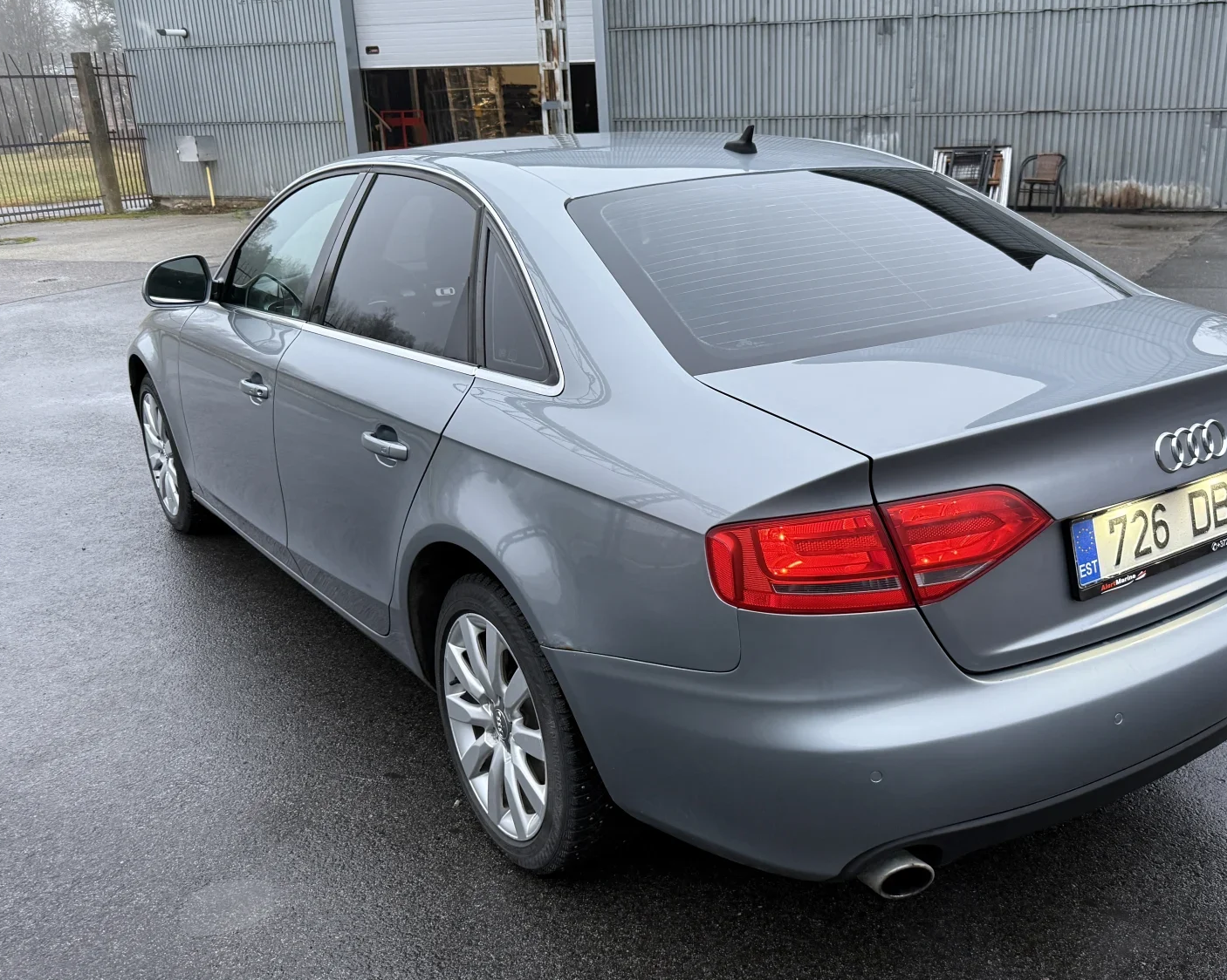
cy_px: 537
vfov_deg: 45.7
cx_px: 727
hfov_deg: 55.3
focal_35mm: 32
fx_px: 1162
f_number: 1.78
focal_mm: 6.76
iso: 250
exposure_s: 1/50
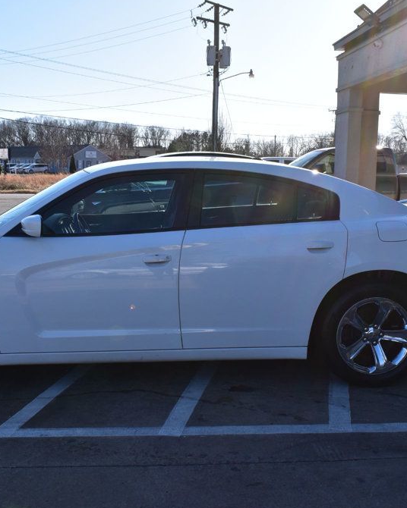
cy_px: 255
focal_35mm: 43
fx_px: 647
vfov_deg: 42.9
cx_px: 165
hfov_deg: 34.8
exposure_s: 1/400
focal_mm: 20
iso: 400
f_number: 11
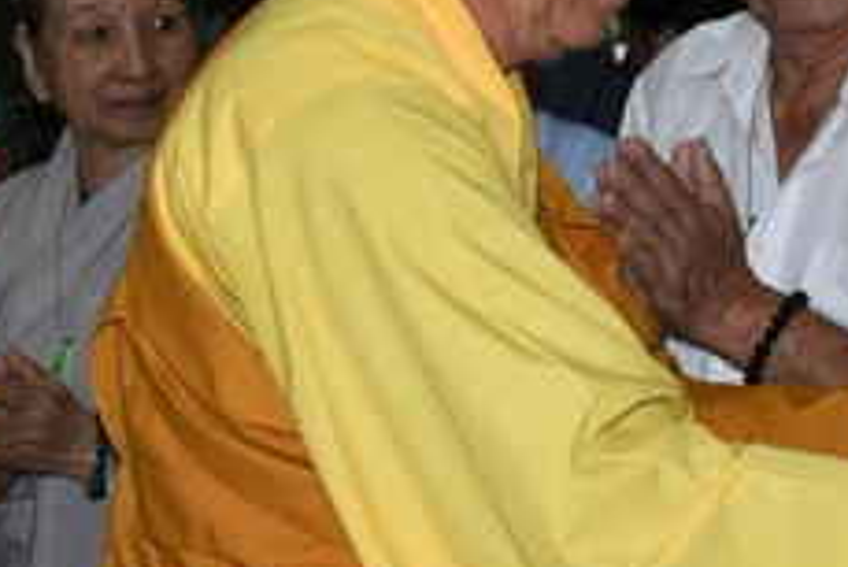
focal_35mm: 108
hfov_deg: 18.3
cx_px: 915
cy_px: 33
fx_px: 2546
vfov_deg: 12.6
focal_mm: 38
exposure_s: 1/60
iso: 1000
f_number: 5
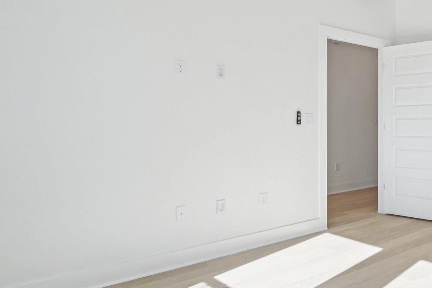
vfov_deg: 42.0
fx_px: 372
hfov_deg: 53.1
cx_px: 387
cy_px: 107
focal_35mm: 31
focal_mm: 10
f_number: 8
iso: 400
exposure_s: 1/400
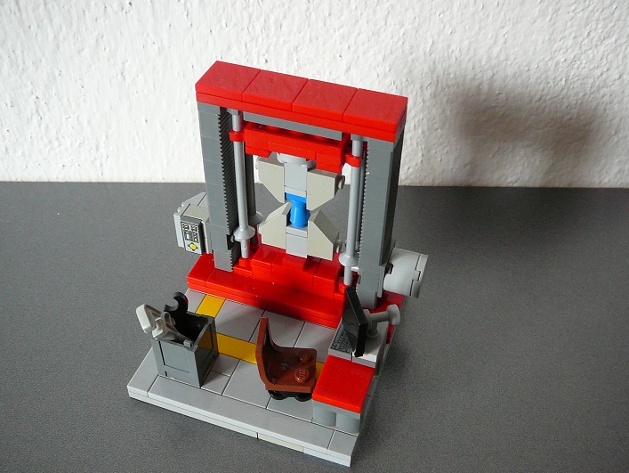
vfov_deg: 37.7
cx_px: 307
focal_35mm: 38
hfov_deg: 48.9
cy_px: 245
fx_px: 691
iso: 200
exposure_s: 1/15
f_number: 2.8
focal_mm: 5.2
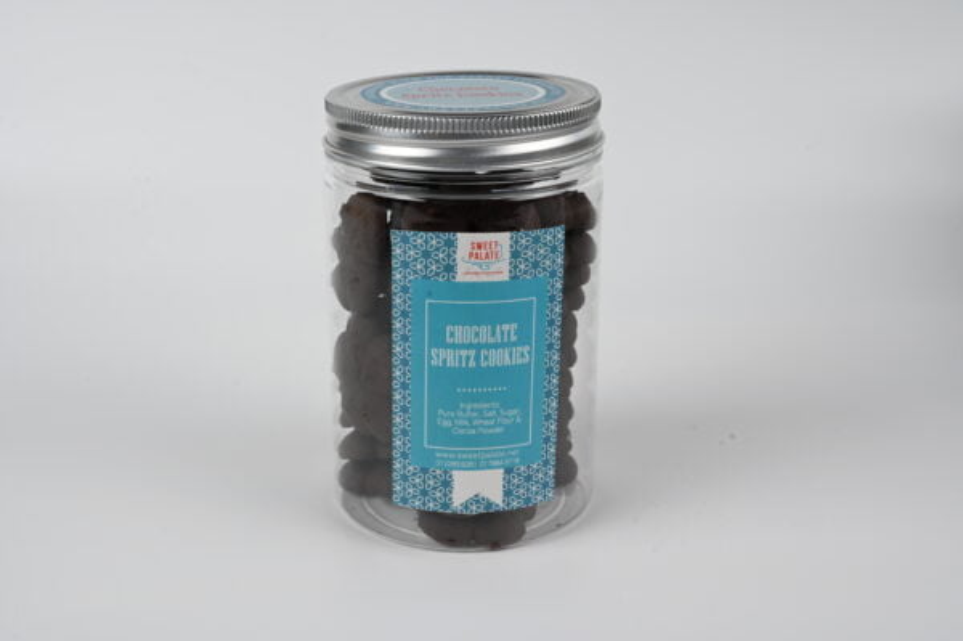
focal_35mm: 50
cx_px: 482
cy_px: 320
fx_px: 1336
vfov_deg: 26.9
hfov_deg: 39.6
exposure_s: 1/15
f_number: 13
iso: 500
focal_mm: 50
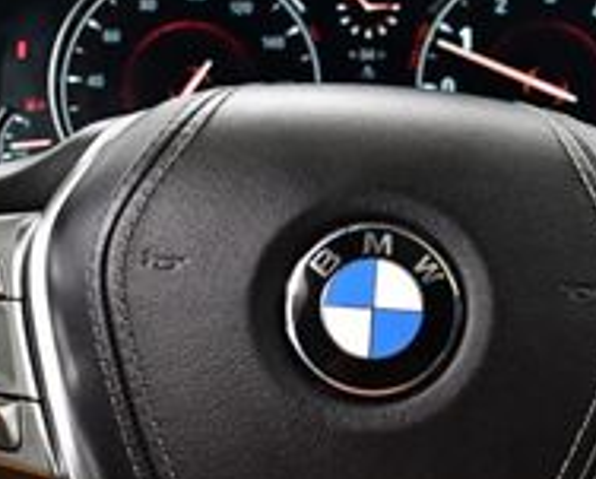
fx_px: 2032
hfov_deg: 16.6
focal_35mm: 115
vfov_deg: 13.4
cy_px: 289
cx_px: 463
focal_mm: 18
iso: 3200
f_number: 3.5
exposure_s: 1/100
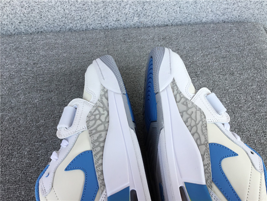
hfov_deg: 58.4
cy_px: 100
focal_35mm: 31
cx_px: 134
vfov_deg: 45.4
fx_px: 239
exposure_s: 1/327
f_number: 2.4
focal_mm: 3.3
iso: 25
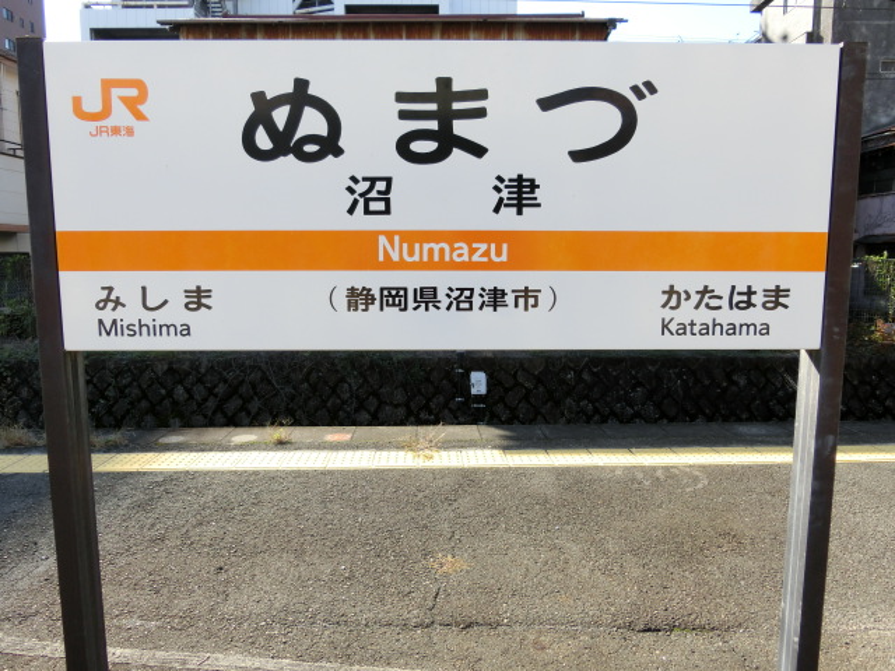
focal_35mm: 25
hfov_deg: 69.4
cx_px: 448
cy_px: 336
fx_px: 646
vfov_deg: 54.9
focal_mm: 4.5
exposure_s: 1/320
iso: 80
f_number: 3.5
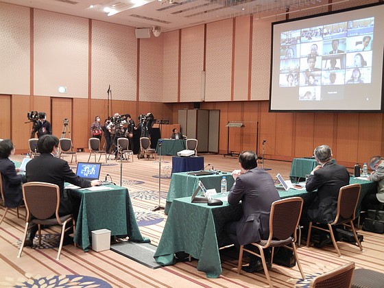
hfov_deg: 47.9
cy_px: 144
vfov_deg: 36.8
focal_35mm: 39
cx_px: 192
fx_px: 433
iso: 400
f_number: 3.7
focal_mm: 7.1
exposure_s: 1/5.3
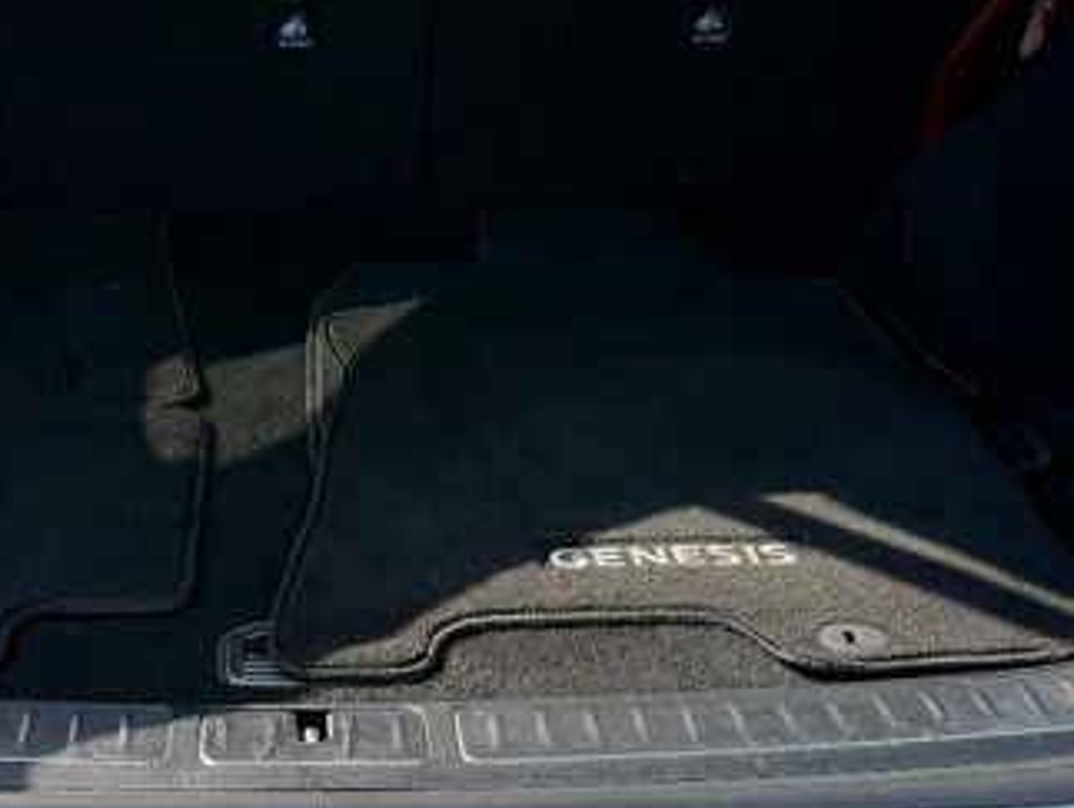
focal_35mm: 76
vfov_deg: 19.4
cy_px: 422
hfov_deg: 25.4
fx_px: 2361
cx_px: 306
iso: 80
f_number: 1.78
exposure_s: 1/1018
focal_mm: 6.76
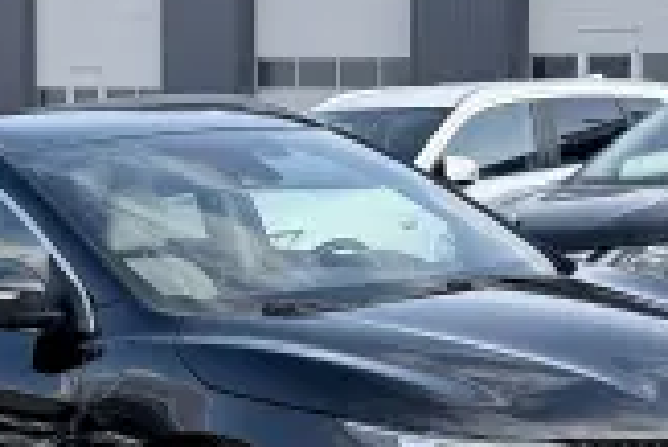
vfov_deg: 23.8
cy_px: 426
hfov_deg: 36.1
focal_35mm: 55
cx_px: 266
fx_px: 1021
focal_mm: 6.76
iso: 100
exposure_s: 1/2000
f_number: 1.78
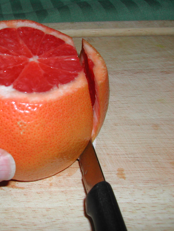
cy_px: 115
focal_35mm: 51
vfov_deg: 37.5
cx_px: 30
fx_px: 342
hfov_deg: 27.8
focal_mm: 8
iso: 100
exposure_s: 1/60
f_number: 7.6
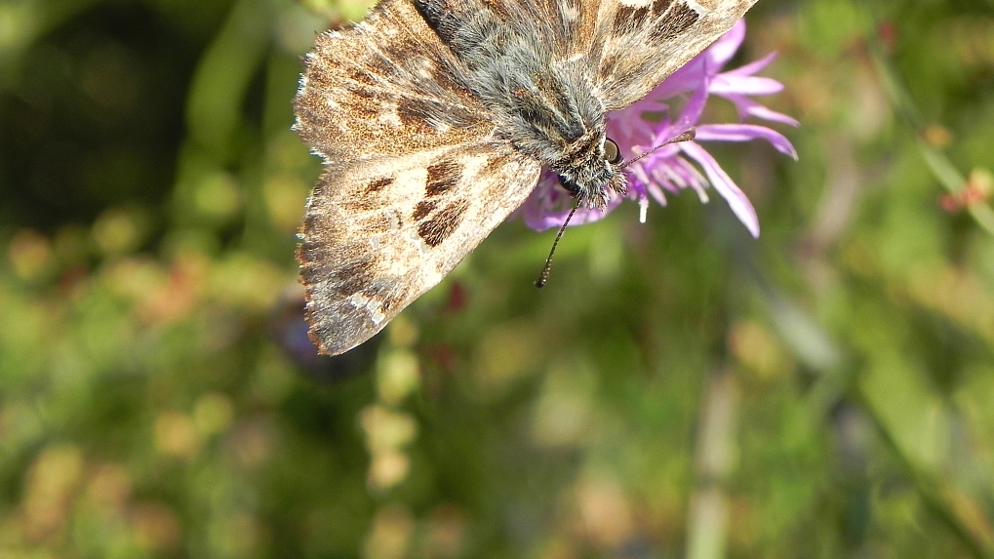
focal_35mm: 115
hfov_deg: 18.6
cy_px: 187
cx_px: 497
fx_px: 3031
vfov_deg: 10.5
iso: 160
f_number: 4
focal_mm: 18.8
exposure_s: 1/580
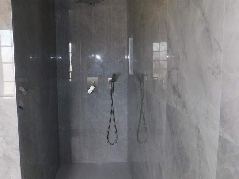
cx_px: 112
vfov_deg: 39.7
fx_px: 249
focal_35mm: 36
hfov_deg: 51.3
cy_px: 97
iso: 200
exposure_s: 1/30
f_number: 3
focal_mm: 4
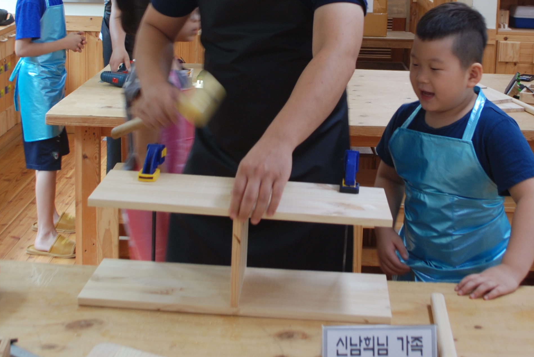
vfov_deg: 21.8
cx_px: 279
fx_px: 906
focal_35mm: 61
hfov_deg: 32.8
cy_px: 35
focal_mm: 20
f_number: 3.8
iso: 220
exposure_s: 1/30
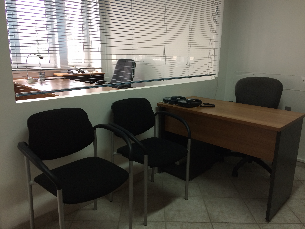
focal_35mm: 29
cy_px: 114
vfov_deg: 48.2
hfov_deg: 61.7
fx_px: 256
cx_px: 152
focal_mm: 4.15
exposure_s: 1/33
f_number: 2.2
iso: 40
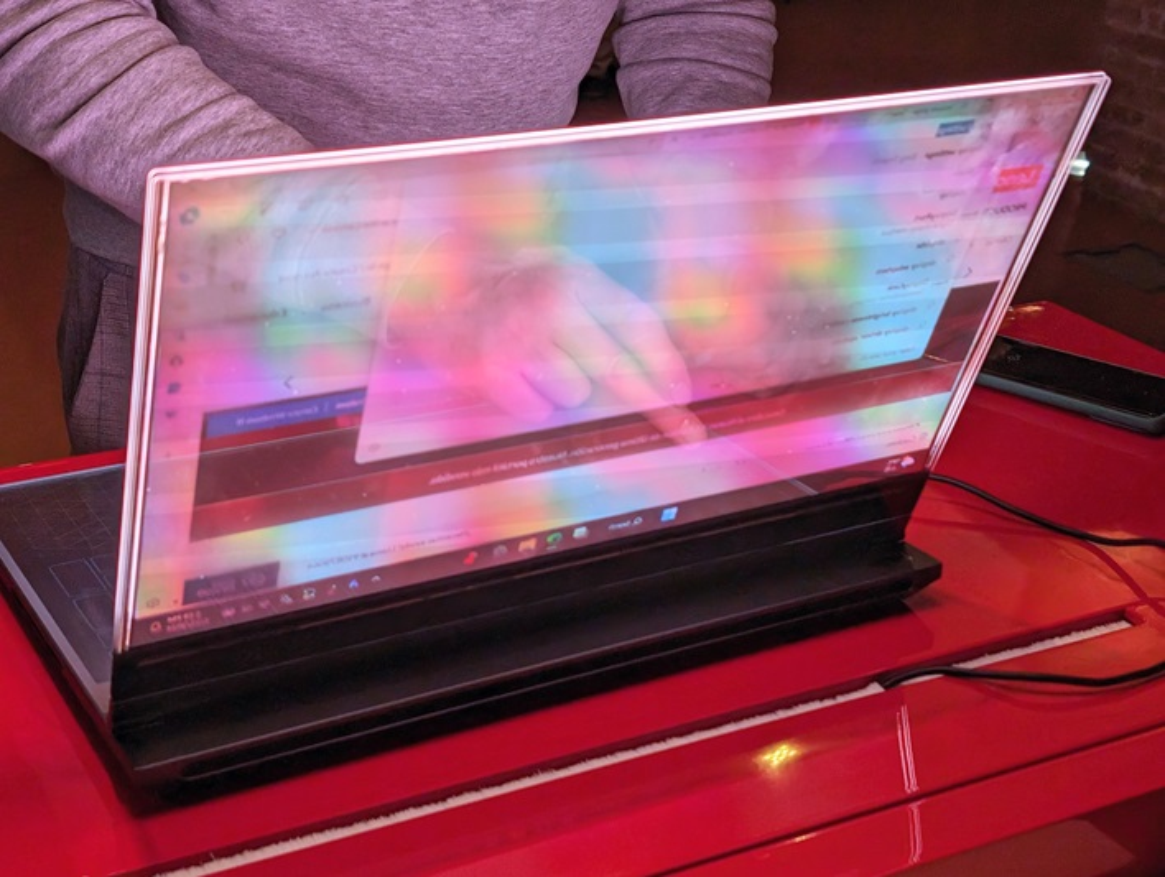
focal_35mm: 49
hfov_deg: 38.9
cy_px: 438
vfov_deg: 29.7
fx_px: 1651
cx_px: 582
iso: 24
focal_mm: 6.9
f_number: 1.68
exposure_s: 1/111
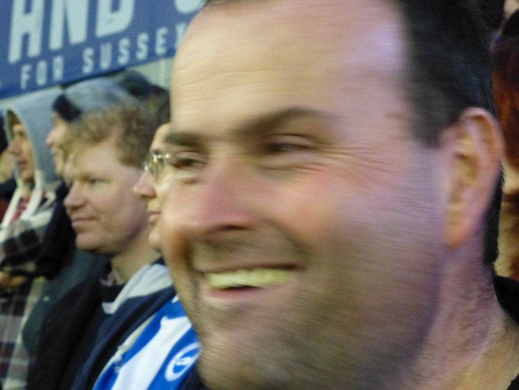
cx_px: 260
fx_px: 1529
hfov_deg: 19.3
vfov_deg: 14.5
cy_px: 195
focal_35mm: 102
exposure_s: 1/15
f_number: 5.3
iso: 1250
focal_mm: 18.2
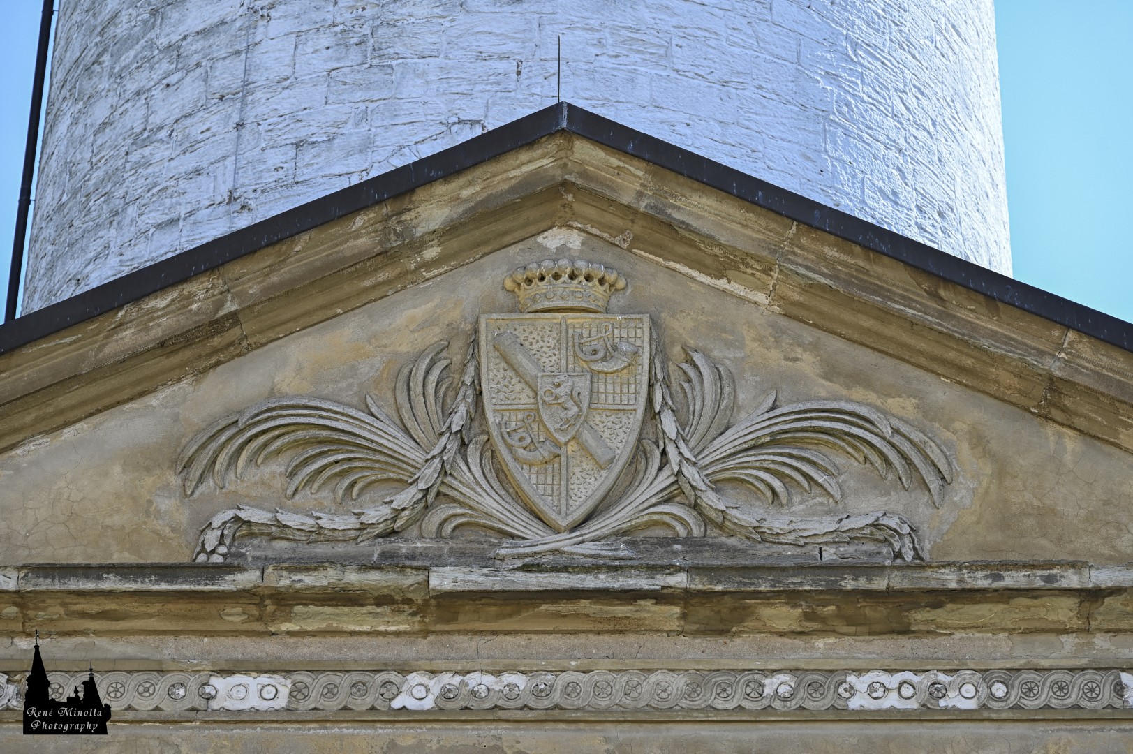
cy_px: 377
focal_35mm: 95
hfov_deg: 21.5
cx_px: 566
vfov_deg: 14.4
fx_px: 2988
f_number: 5.6
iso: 200
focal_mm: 95
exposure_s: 1/500
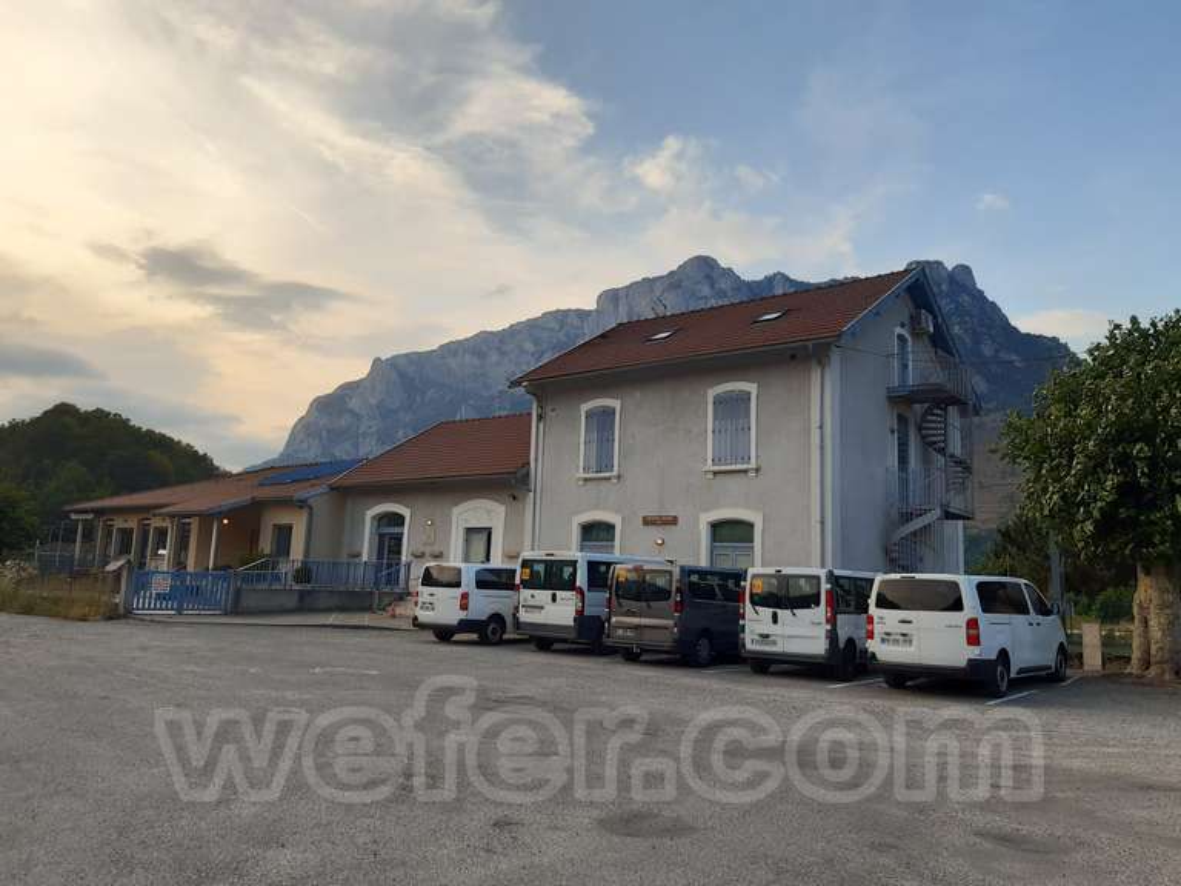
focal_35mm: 26
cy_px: 443
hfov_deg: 67.3
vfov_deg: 53.1
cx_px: 590
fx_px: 887
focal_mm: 3.92
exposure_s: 1/305
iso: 40
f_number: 1.7
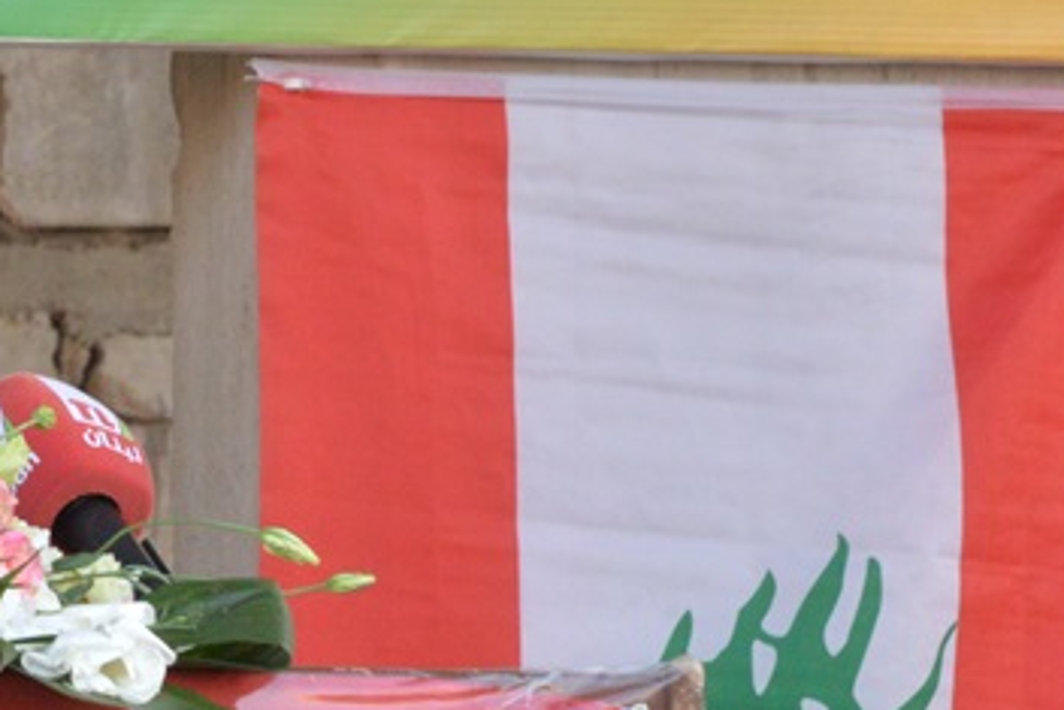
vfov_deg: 3.4
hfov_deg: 5.0
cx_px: -659
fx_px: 12093
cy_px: -18
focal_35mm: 409
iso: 2500
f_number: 14
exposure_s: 1/160
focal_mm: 120
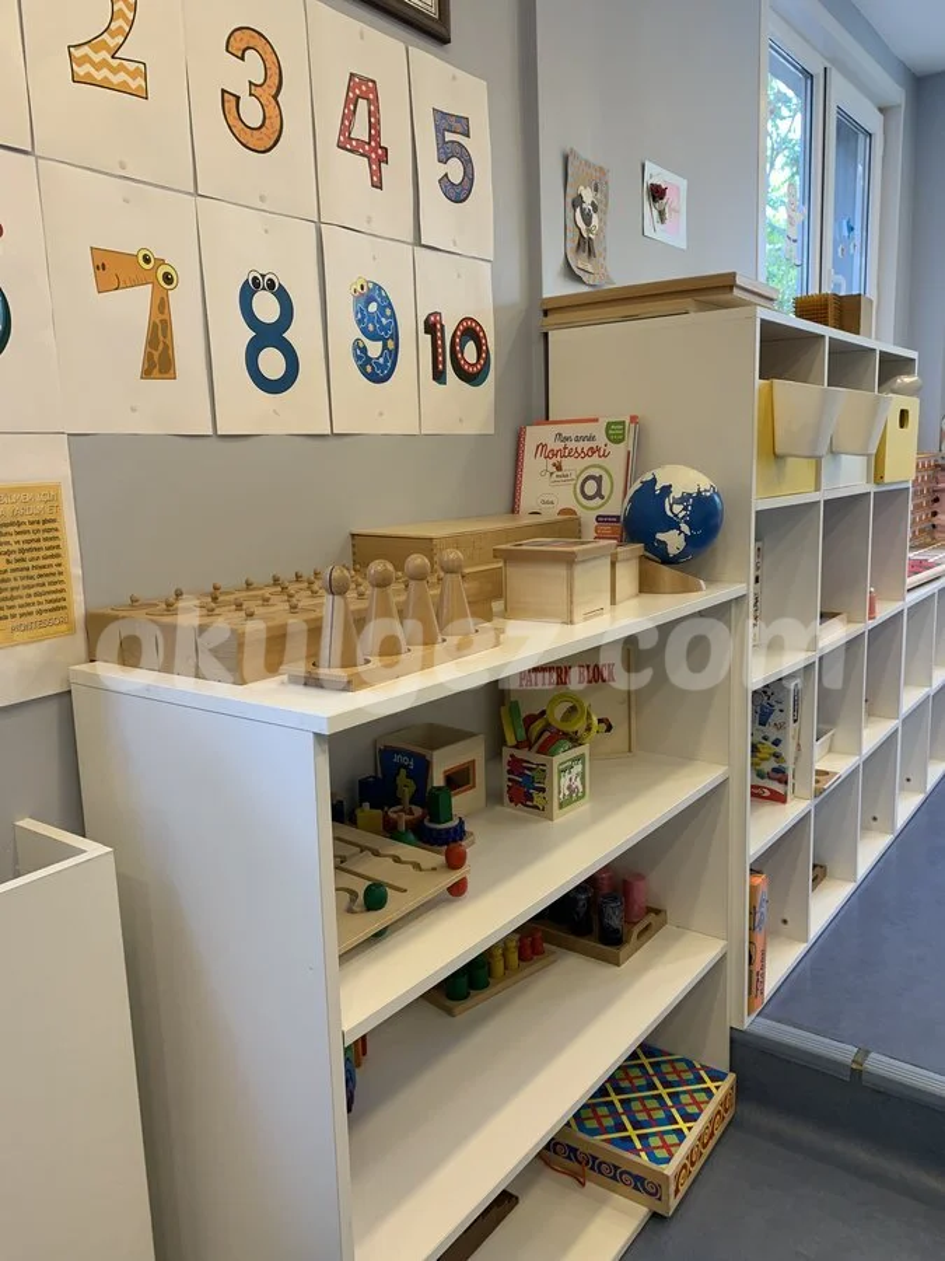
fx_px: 946
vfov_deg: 67.3
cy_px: 630
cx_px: 472
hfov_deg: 53.1
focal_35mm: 26
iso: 100
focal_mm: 4.25
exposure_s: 1/95
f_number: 1.8
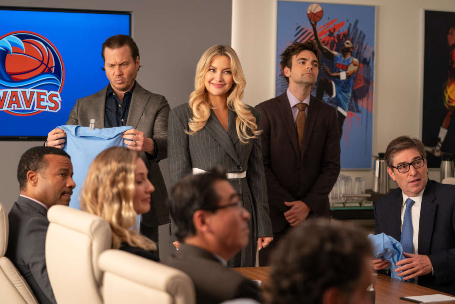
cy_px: 152
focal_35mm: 88
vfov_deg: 15.5
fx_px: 1112
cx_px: 228
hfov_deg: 23.1
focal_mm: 88
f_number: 2.8
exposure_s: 1/125
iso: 1250
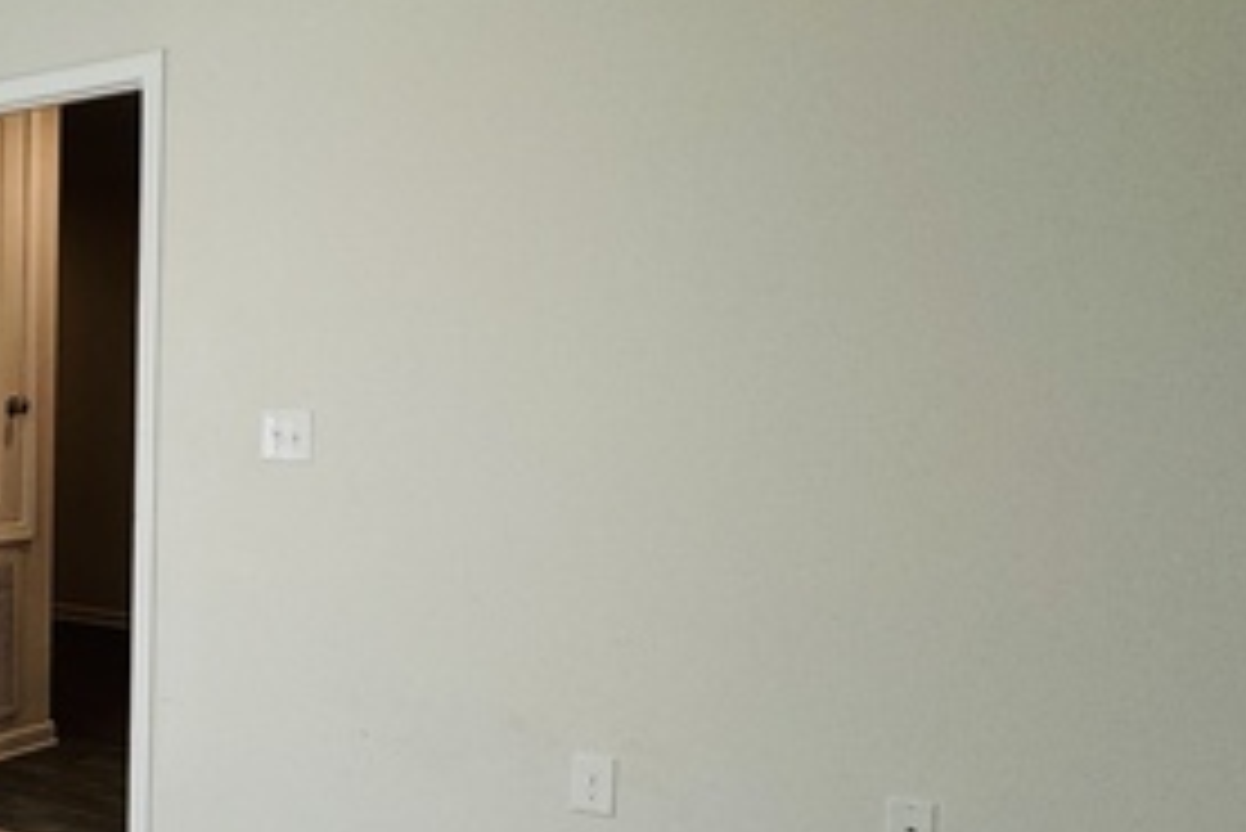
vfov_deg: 31.8
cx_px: -283
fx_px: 1454
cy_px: 495
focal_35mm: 42
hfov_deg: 35.4
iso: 64
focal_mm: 2.22
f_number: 2.2
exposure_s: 1/120
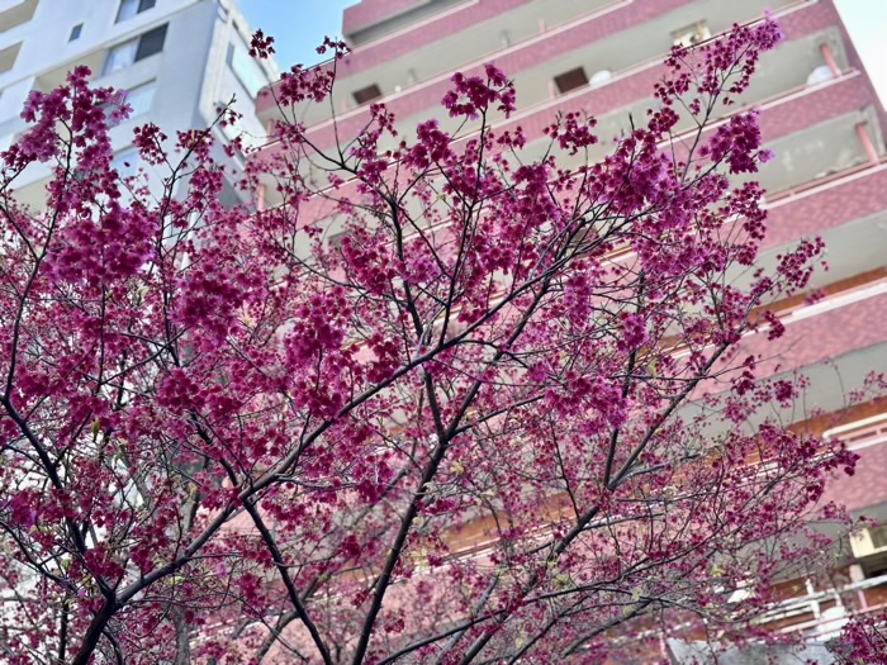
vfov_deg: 28.0
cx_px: 444
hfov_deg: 36.8
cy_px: 332
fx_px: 1332
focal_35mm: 52
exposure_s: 1/191
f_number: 1.6
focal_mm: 5.96
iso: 32
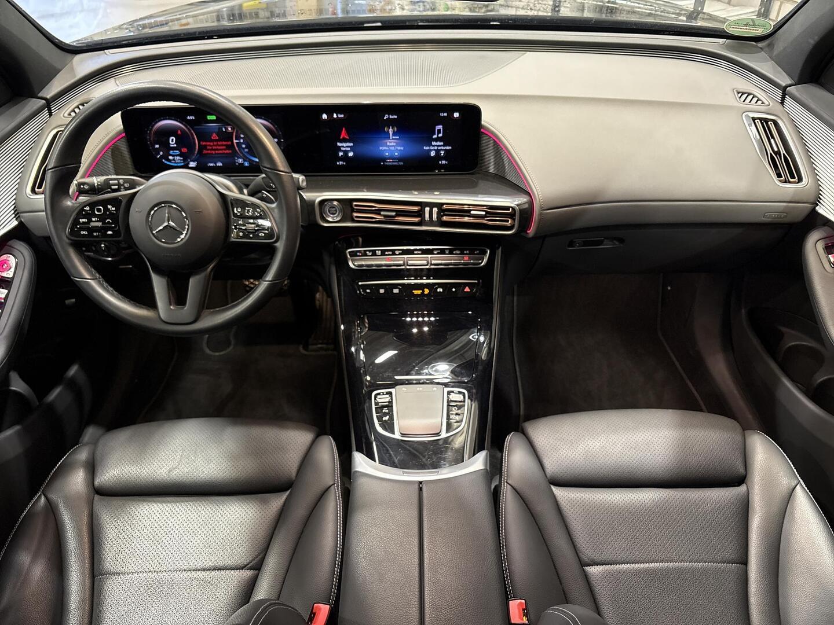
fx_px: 626
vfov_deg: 53.1
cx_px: 417
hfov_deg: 67.3
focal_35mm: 26
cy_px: 312
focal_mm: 5.96
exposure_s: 1/40
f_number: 1.6
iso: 640
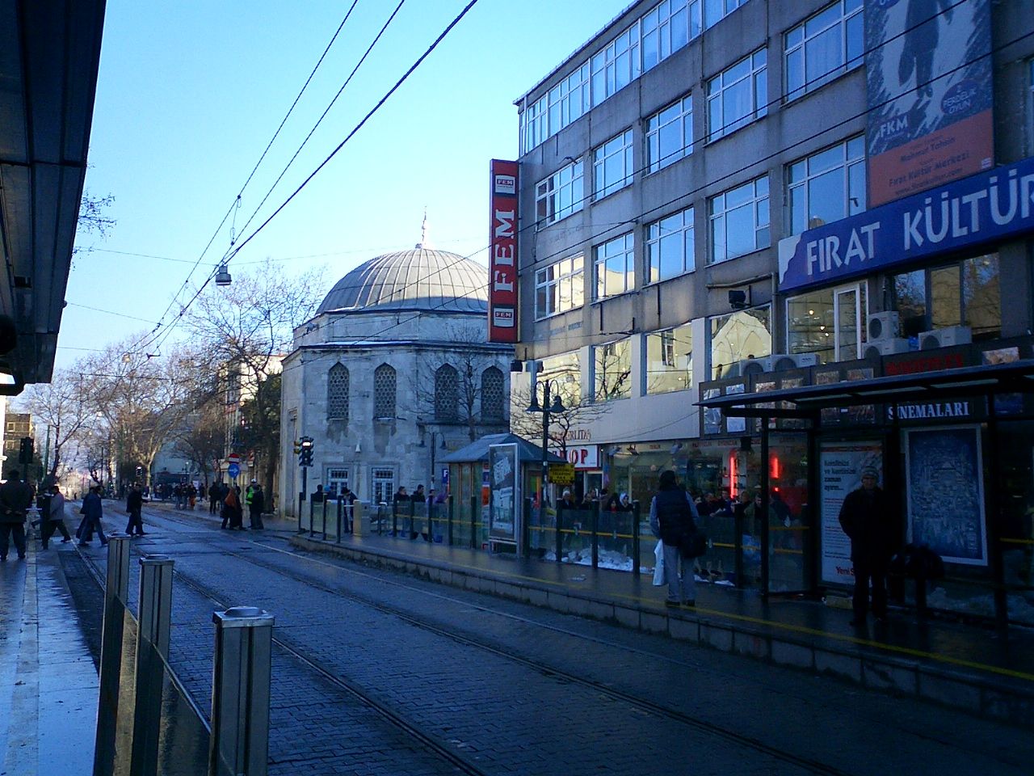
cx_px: 517
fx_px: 1105
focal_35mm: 37
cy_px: 388
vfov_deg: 38.7
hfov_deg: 50.1
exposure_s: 1/320
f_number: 3.5
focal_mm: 5.6
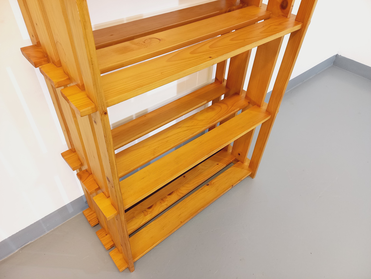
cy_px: 140
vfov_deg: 54.9
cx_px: 186
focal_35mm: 25
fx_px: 268
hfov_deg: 69.4
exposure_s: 1/49
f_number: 1.8
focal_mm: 4.65
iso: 320
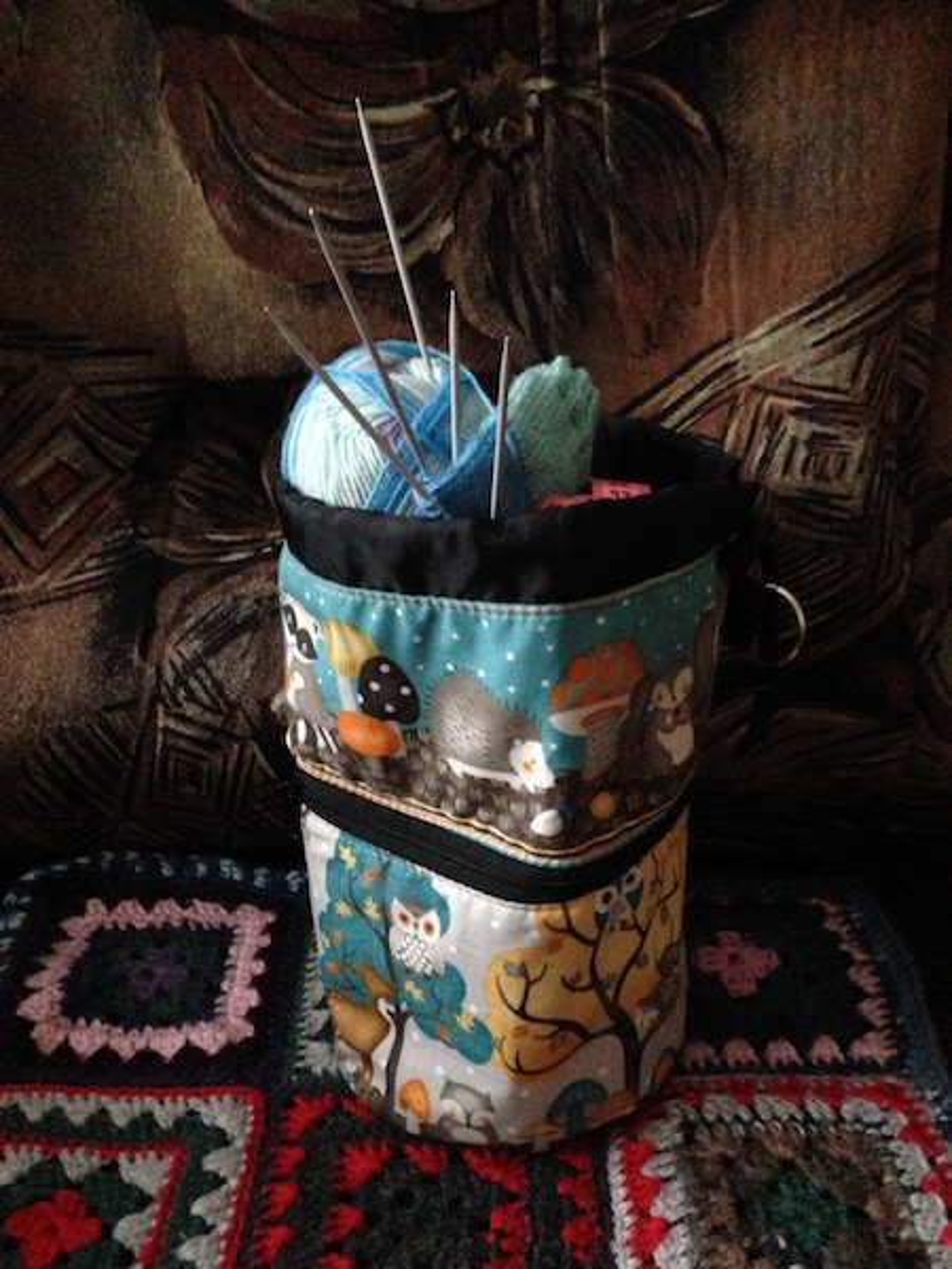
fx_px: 1210
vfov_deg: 55.4
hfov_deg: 42.9
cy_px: 634
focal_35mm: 33
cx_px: 476
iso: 800
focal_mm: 4.12
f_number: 2.4
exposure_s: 1/15
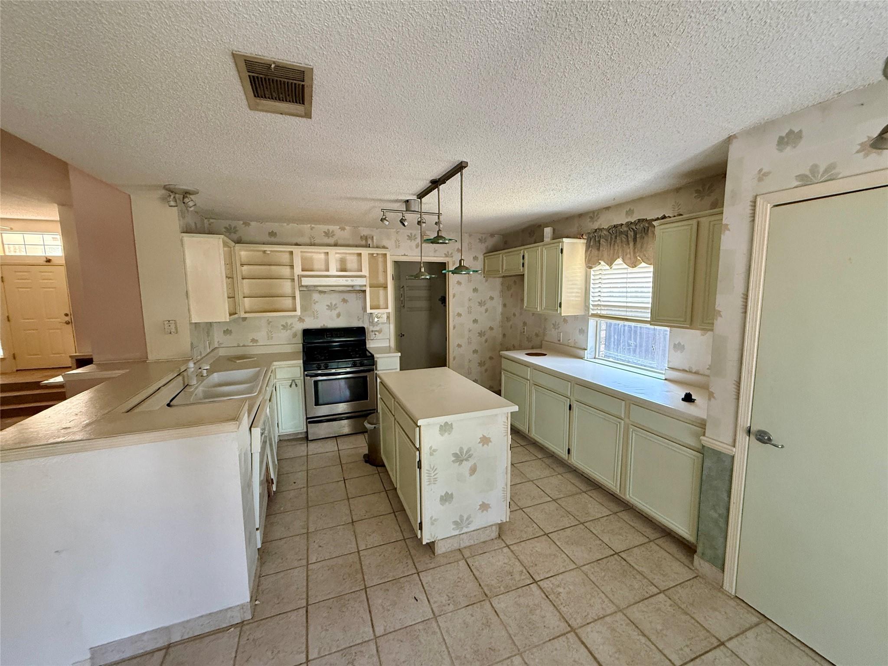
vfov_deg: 85.7
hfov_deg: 102.1
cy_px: 333
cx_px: 444
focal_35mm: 14
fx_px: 359
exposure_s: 1/64
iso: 320
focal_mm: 2.22
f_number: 2.2
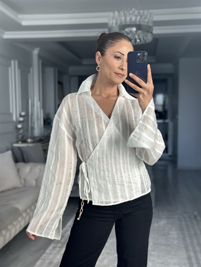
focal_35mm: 48
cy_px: 134
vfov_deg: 39.6
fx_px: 371
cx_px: 100
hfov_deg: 30.3
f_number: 1.78
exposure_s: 1/339
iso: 80
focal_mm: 6.86
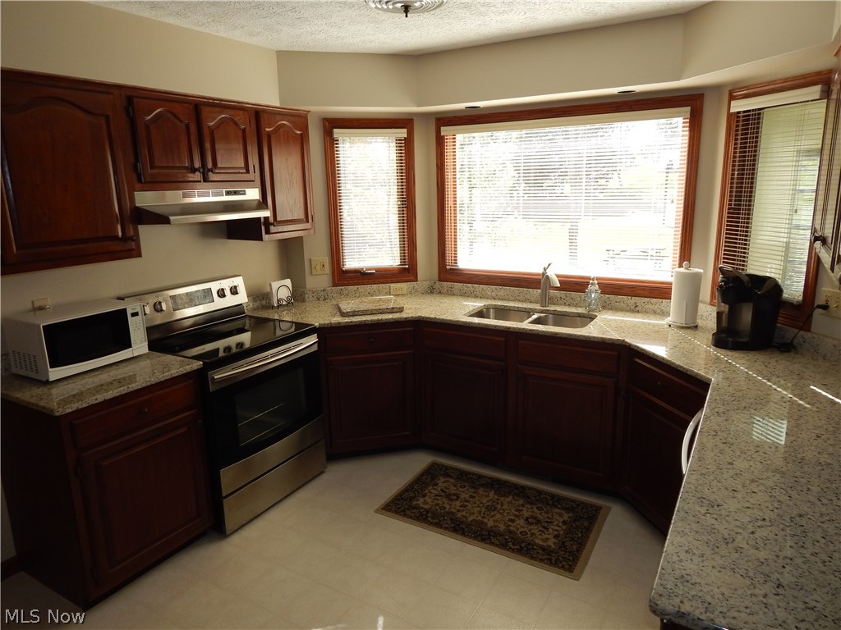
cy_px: 315
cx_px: 420
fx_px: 534
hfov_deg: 76.4
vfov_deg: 61.1
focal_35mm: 22
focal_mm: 4
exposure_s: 1/160
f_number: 3
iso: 125
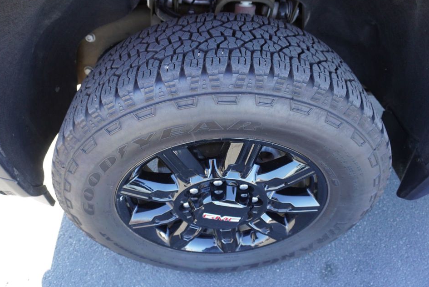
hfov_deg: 69.3
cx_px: 204
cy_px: 142
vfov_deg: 49.6
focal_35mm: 26
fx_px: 310
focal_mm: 16
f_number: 4
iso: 640
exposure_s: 1/160
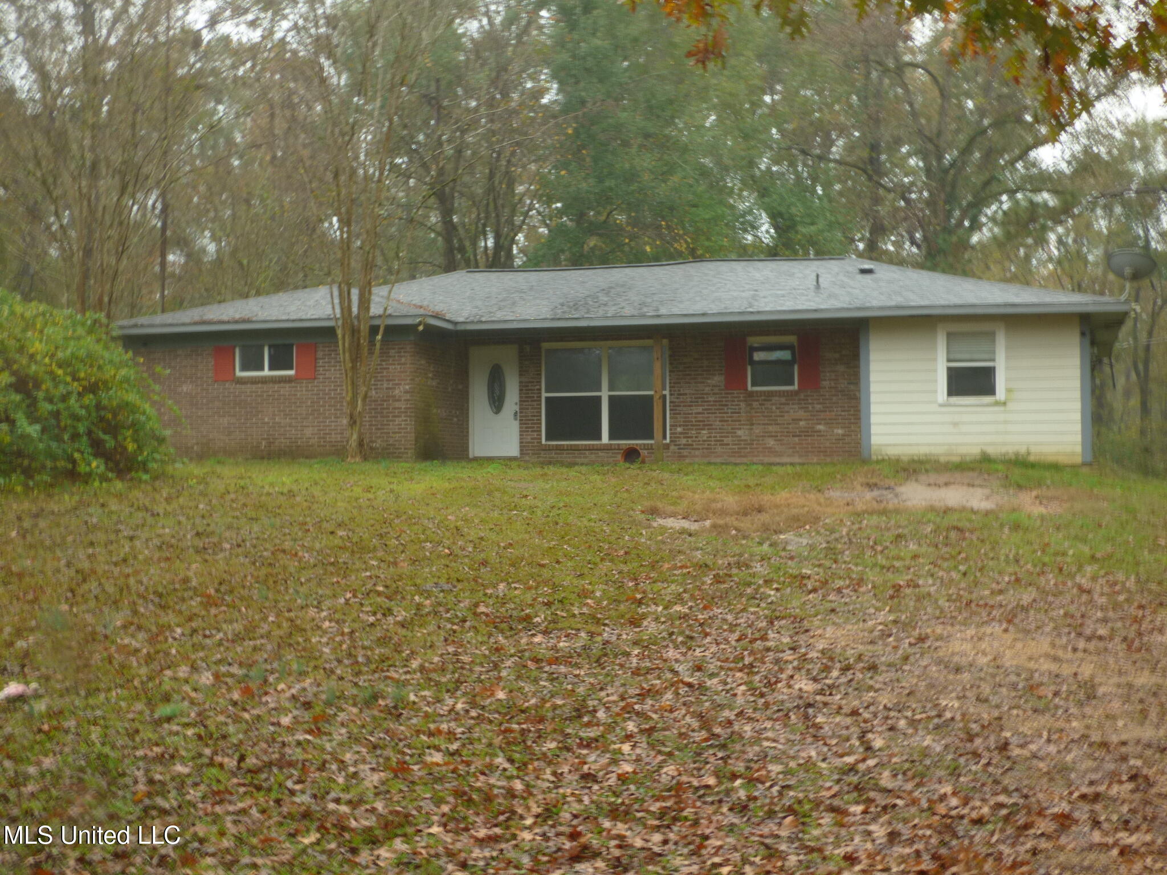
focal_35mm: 46
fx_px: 1551
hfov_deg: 41.2
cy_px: 438
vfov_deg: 31.5
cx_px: 584
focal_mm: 8.24
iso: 100
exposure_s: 1/8
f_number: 6.3
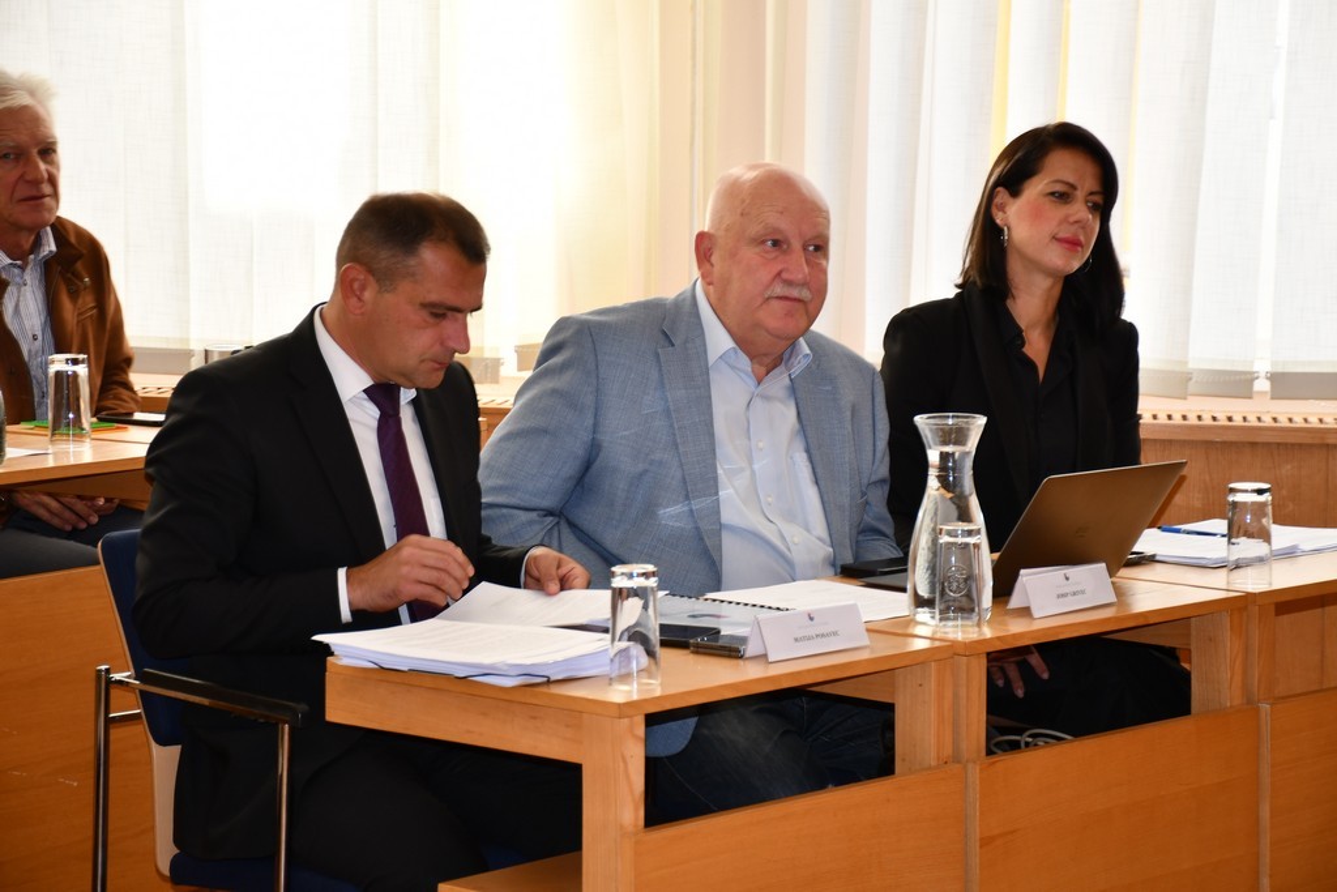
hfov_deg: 20.6
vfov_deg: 13.8
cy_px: 446
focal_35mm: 99
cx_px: 668
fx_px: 3677
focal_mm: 66
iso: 400
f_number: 5
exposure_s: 1/100
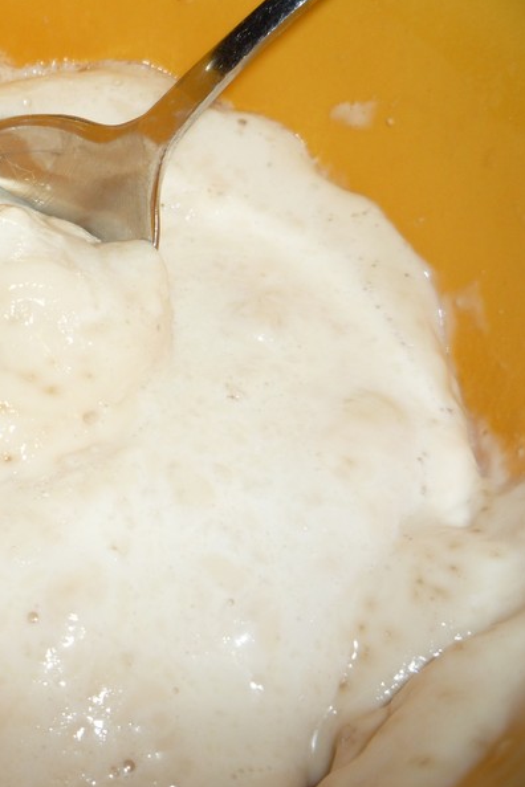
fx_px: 919
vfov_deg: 46.4
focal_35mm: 42
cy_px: 392
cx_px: 11
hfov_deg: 29.9
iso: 100
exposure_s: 1/30
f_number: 4
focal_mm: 5.2
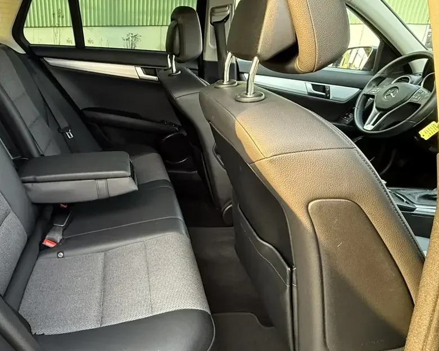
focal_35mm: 28
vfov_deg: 51.5
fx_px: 364
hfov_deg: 59.3
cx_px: 117
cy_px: 161
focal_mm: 2.22
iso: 500
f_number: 2.2
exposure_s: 1/60
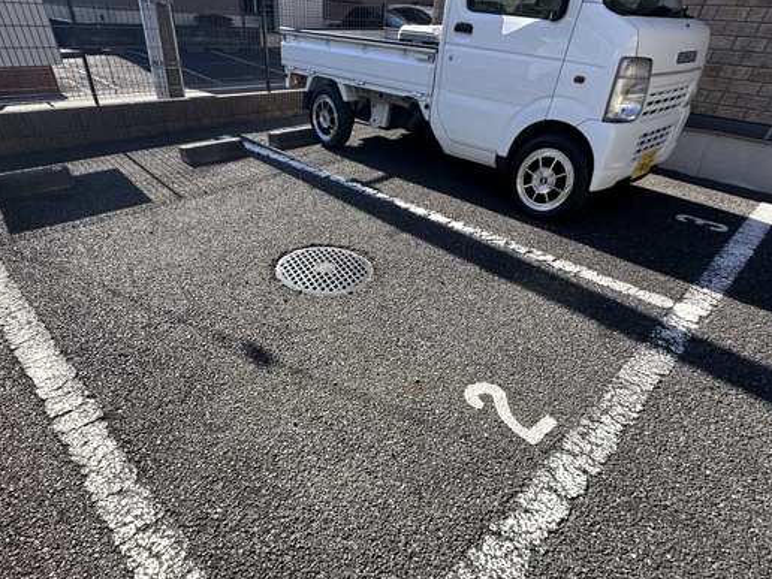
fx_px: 424
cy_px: 363
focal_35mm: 19
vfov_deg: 67.6
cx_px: 352
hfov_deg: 84.5
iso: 40
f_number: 2.2
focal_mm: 2.22
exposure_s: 1/812
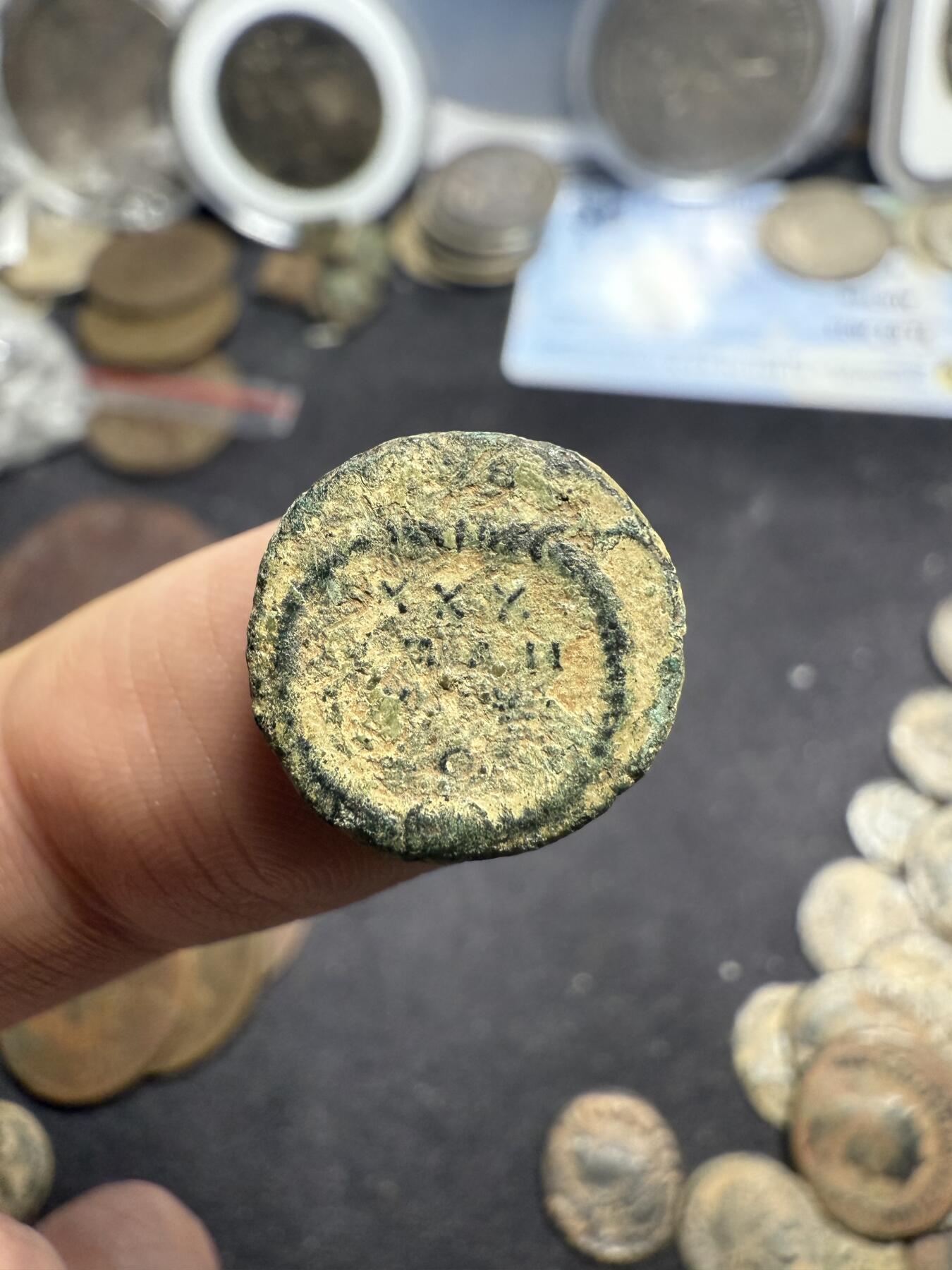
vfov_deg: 71.6
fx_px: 880
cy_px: 635
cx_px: 476
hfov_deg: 56.8
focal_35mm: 24
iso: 500
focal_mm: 2.22
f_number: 2.2
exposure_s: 1/150
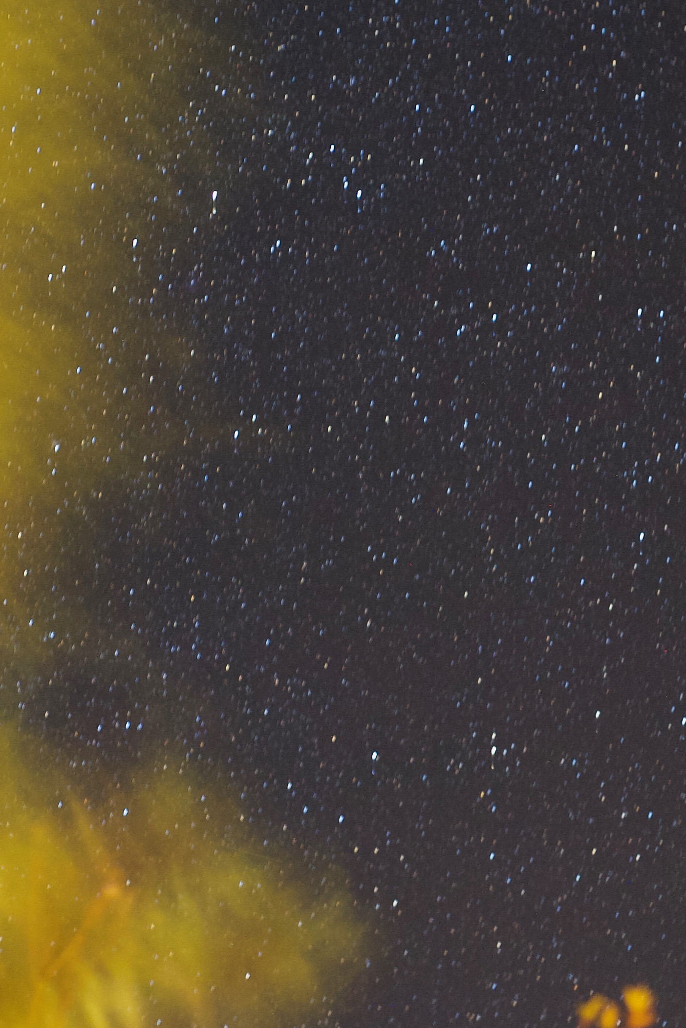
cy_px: 538
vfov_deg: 20.2
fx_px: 2887
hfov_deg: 13.3
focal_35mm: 101
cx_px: 761
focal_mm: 50
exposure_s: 30
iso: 3200
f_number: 2.8
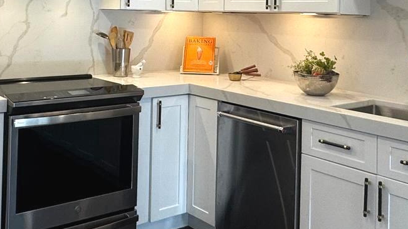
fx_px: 519
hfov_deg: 42.9
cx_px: 184
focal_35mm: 48
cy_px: 5
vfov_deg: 23.9
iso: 80
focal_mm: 2.22
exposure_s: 1/120
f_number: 2.2
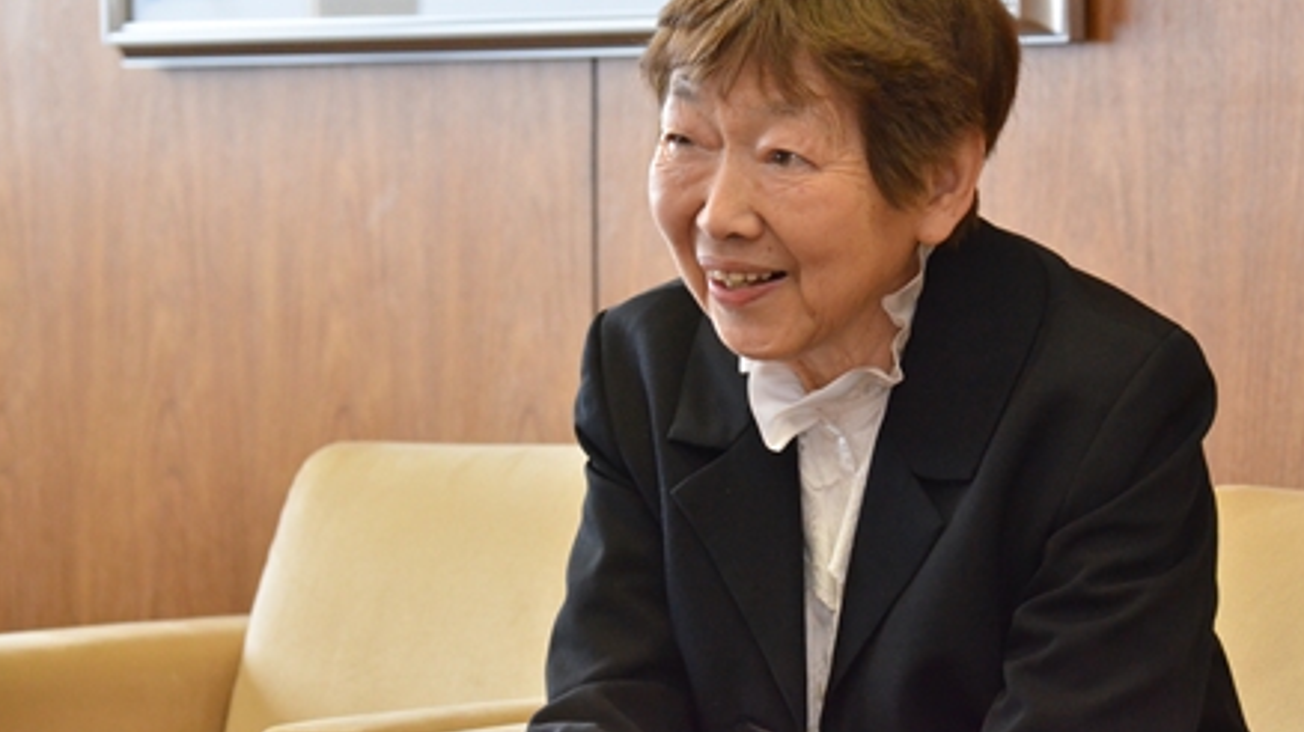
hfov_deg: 10.0
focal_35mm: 215
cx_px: 720
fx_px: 7431
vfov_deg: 5.6
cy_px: 251
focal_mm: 120
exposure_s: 1/200
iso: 3200
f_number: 7.1
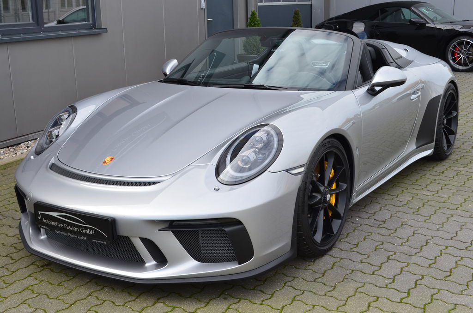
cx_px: 236
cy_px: 156
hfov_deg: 41.2
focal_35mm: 48
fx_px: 629
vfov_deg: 27.9
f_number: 9
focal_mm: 32
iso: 400
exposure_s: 1/125
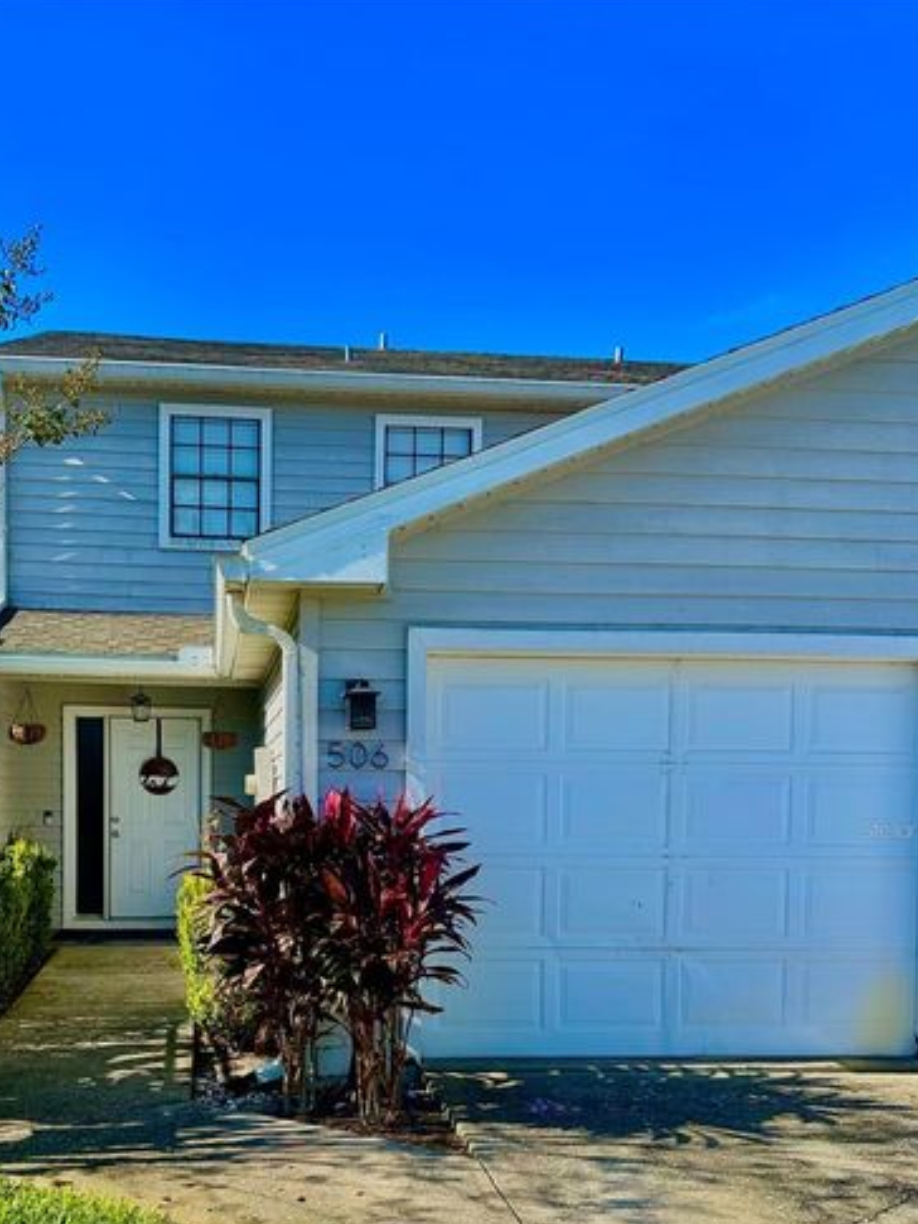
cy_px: 829
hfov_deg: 42.6
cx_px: 330
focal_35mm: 33
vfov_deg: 54.1
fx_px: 1166
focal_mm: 6.86
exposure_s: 1/2732
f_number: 1.78
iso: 80
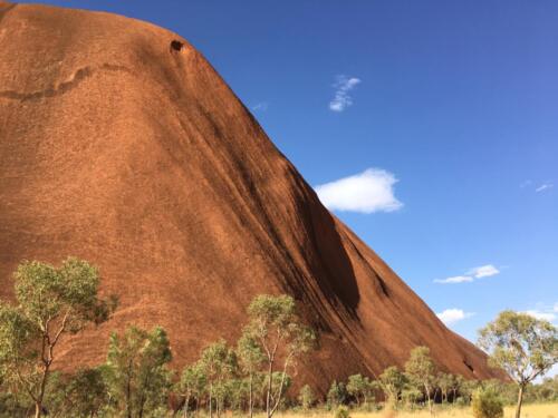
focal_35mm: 29
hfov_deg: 61.7
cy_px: 209
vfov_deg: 48.2
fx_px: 467
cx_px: 279
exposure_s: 1/1166
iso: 25
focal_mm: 4.15
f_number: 2.2
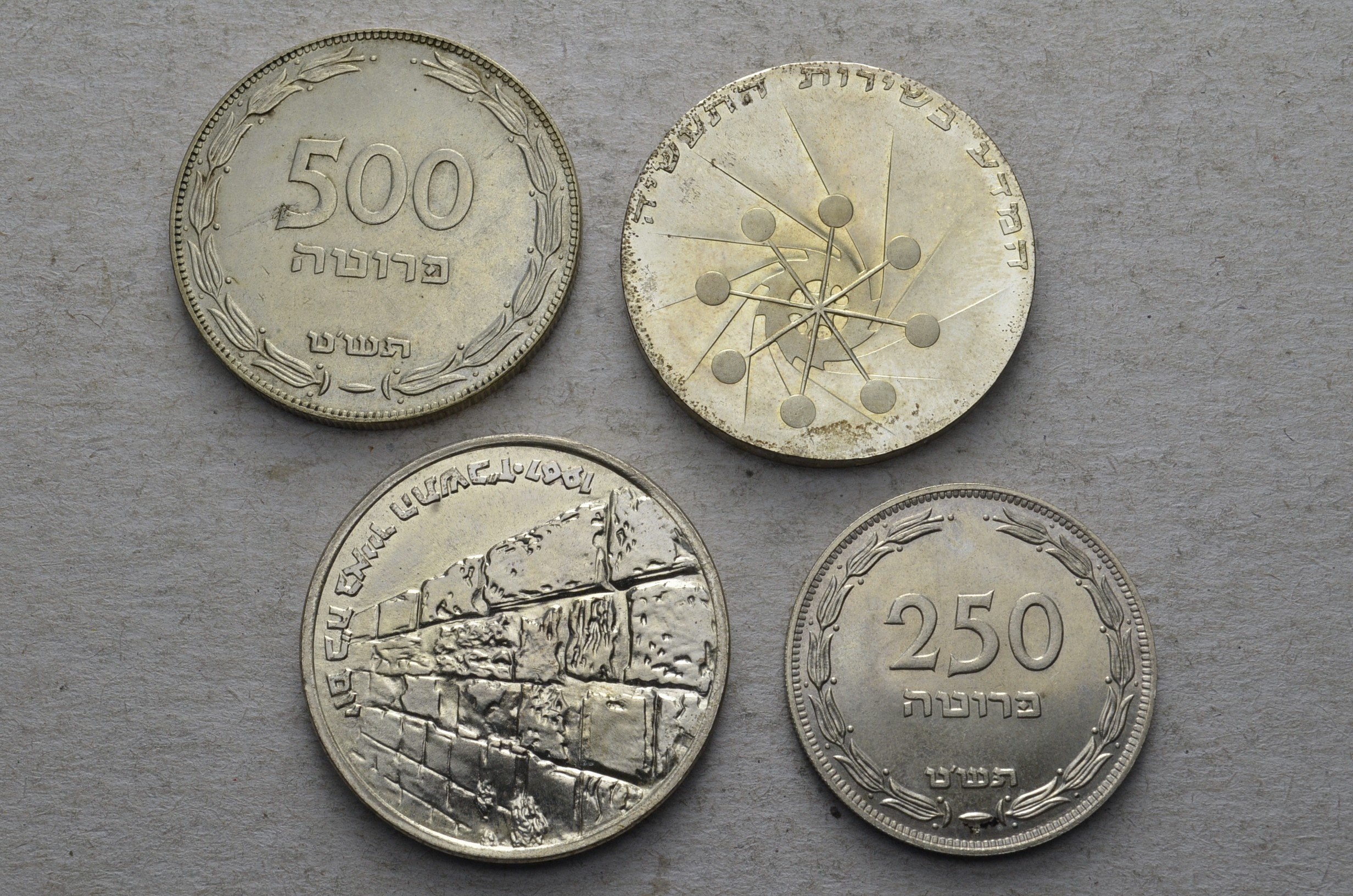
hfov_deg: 33.5
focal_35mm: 60
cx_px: 676
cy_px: 448
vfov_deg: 22.5
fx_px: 2250
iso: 400
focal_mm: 40
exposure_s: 1/250
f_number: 14
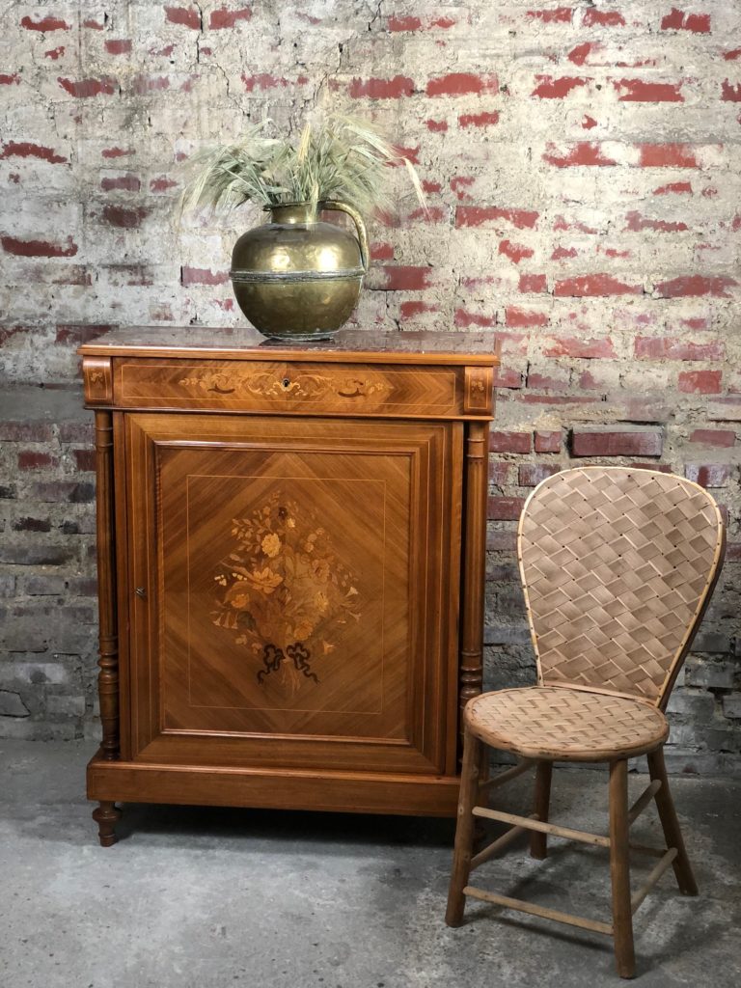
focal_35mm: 52
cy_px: 494
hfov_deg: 28.0
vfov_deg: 36.8
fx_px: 1484
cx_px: 370
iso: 125
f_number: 2.4
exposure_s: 1/25
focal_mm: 6
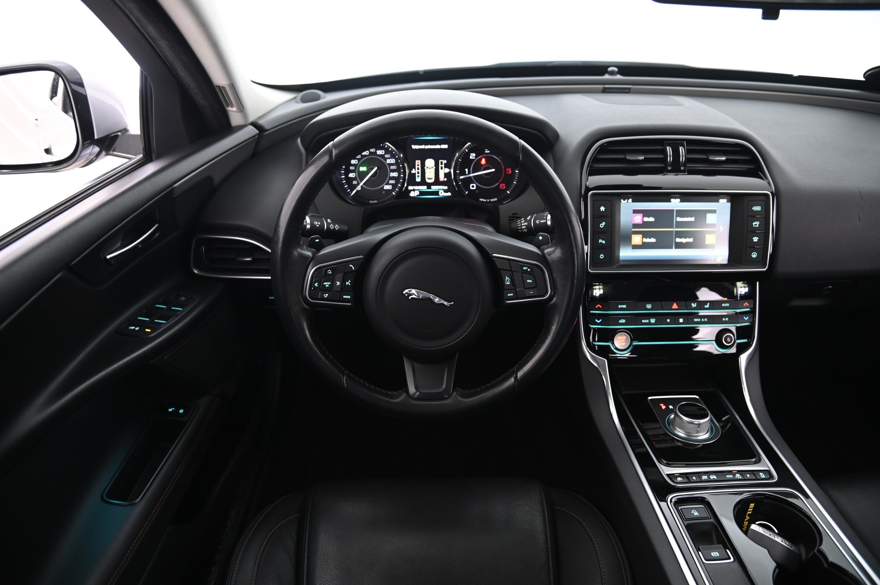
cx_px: 440
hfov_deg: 73.8
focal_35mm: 24
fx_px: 586
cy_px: 292
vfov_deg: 53.1
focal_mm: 24
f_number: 4
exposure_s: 1/15
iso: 2000
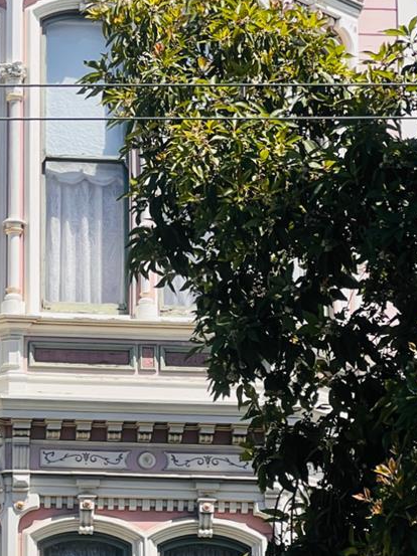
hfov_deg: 7.1
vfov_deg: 9.5
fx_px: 3361
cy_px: 243
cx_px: -35
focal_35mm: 209
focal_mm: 9
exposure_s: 1/602
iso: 32
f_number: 2.8
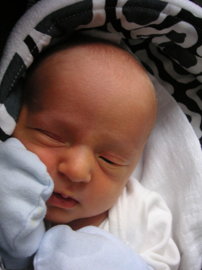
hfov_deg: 38.7
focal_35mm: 37
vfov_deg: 50.1
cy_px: 135
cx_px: 101
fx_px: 288
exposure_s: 1/10
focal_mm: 6.1
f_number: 2.8
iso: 100
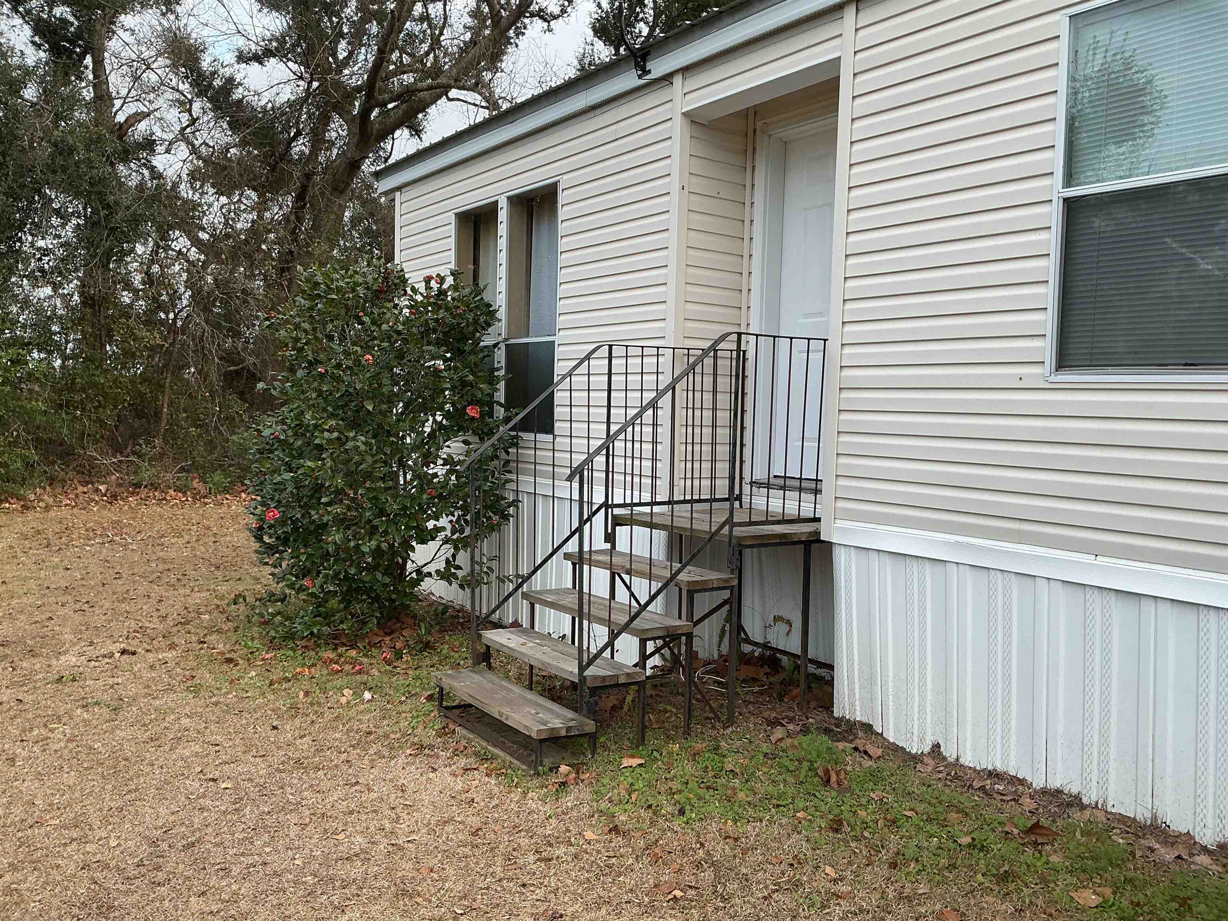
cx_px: 614
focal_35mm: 29
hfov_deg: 61.7
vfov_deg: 48.2
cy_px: 460
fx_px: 1029
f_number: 1.8
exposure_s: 1/120
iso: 20
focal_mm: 3
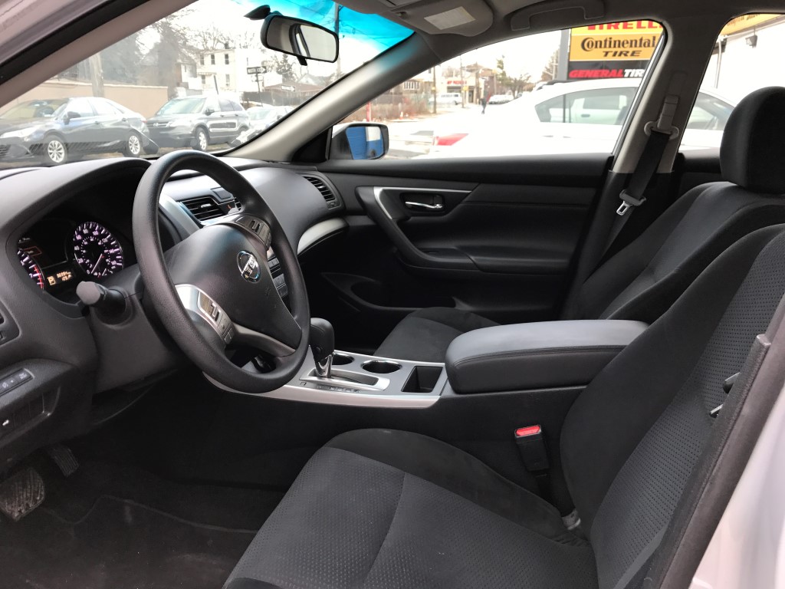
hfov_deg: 63.4
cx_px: 392
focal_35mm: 28
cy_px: 294
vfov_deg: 49.7
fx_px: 635
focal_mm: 3.99
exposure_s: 1/40
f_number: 1.8
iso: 25
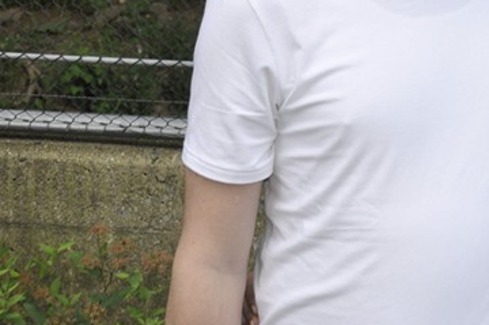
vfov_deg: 10.8
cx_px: 484
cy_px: -23
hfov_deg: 16.1
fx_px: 1696
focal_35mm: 125
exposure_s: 1/160
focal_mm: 30
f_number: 4.2
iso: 400
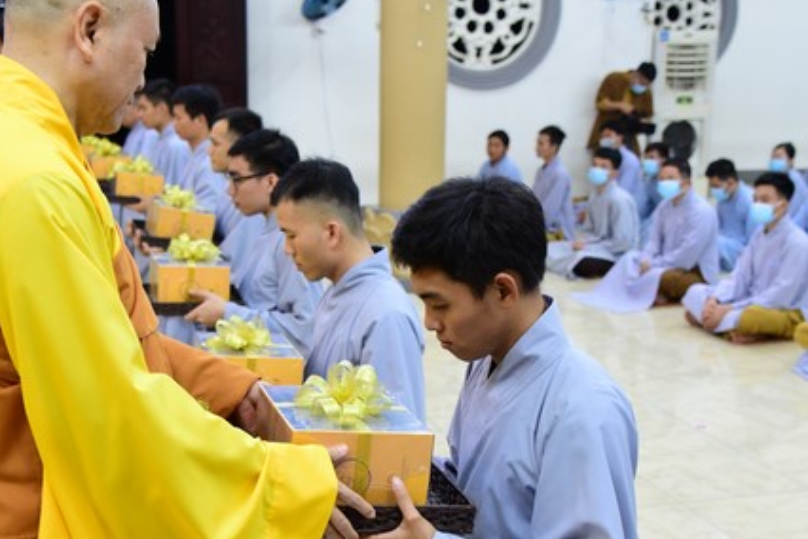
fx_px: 1302
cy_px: 368
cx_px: 398
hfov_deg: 34.5
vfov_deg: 23.3
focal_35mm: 58
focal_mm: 38
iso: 2500
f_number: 4.5
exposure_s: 1/40
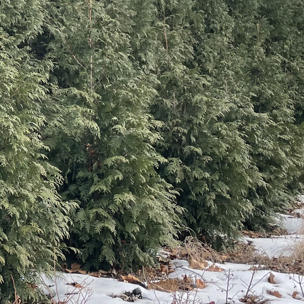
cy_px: 57
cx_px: -94
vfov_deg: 20.6
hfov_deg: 19.3
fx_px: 825
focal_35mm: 83
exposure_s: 1/445
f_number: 1.6
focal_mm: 4.2
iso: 32
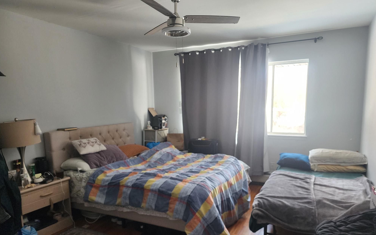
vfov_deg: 49.0
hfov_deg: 72.5
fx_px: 256
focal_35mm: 25
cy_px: 141
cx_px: 185
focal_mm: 6.4
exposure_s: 1/120
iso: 500
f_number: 1.8
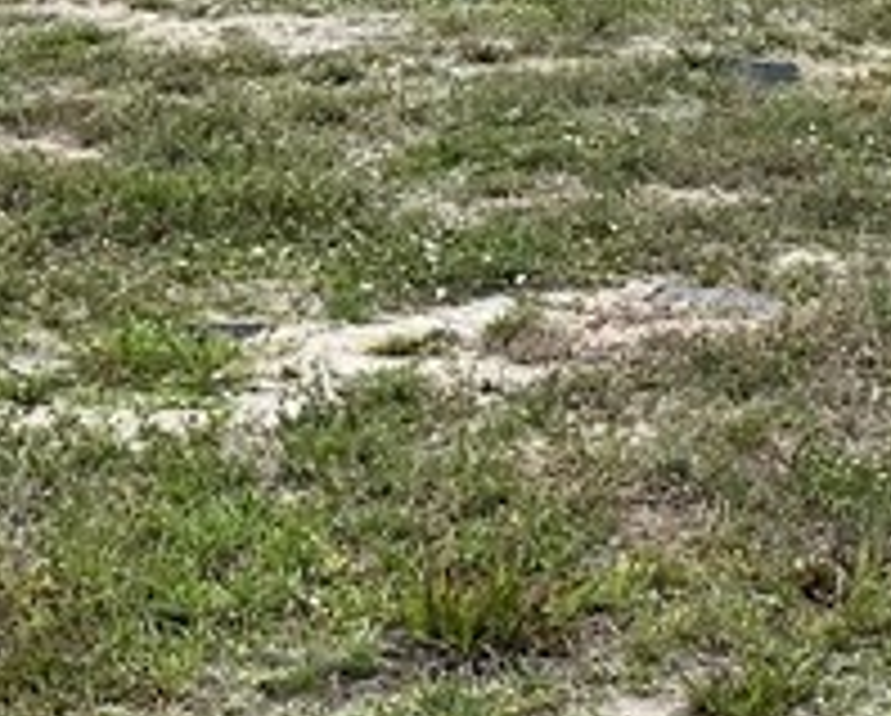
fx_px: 3196
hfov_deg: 15.4
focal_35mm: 121
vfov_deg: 12.2
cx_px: 1035
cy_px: -369
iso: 80
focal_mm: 6.86
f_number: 1.78
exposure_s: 1/8197
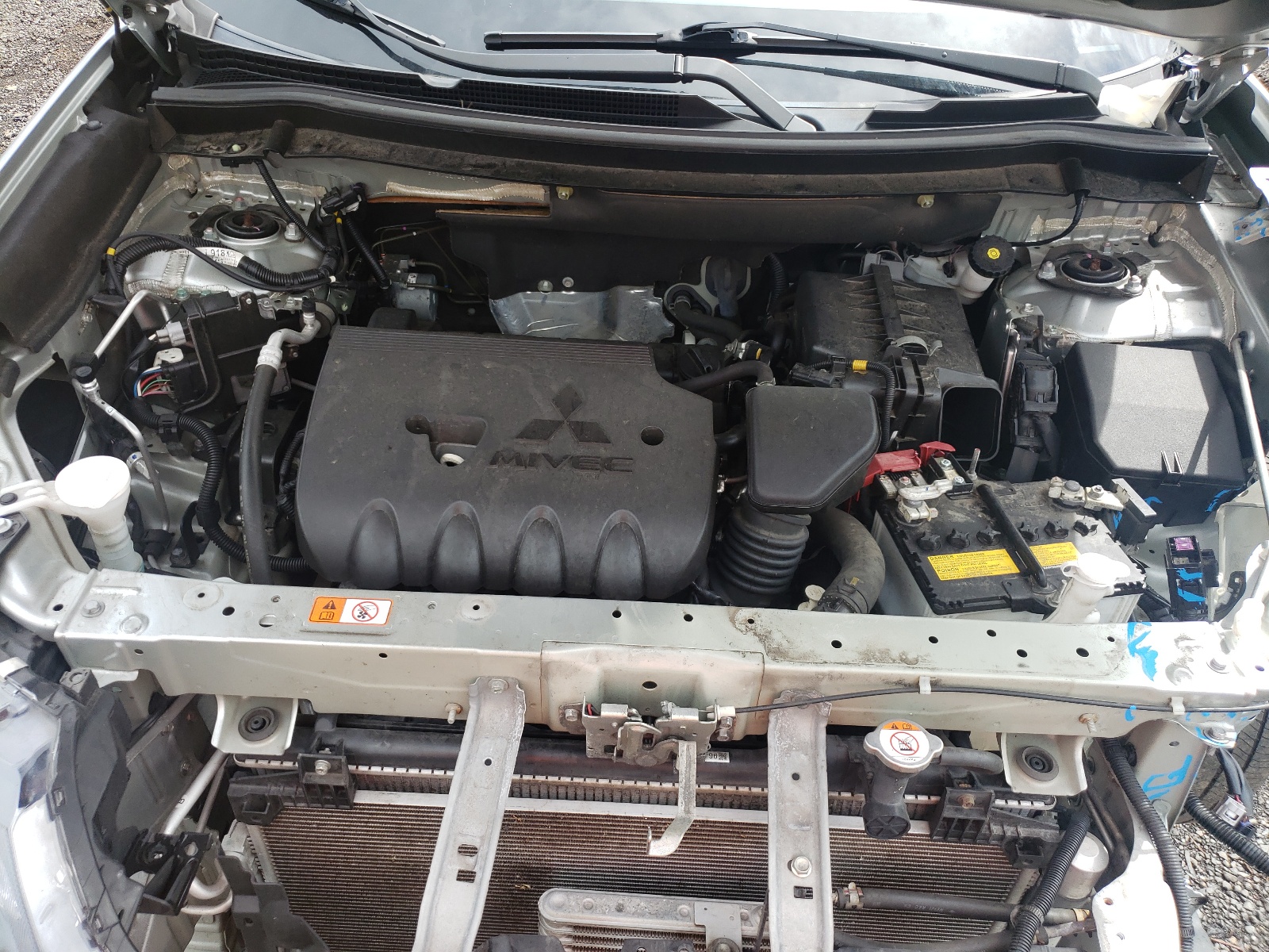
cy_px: 476
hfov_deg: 67.3
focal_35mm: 26
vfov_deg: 53.1
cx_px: 634
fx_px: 953
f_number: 1.5
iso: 50
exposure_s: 1/667
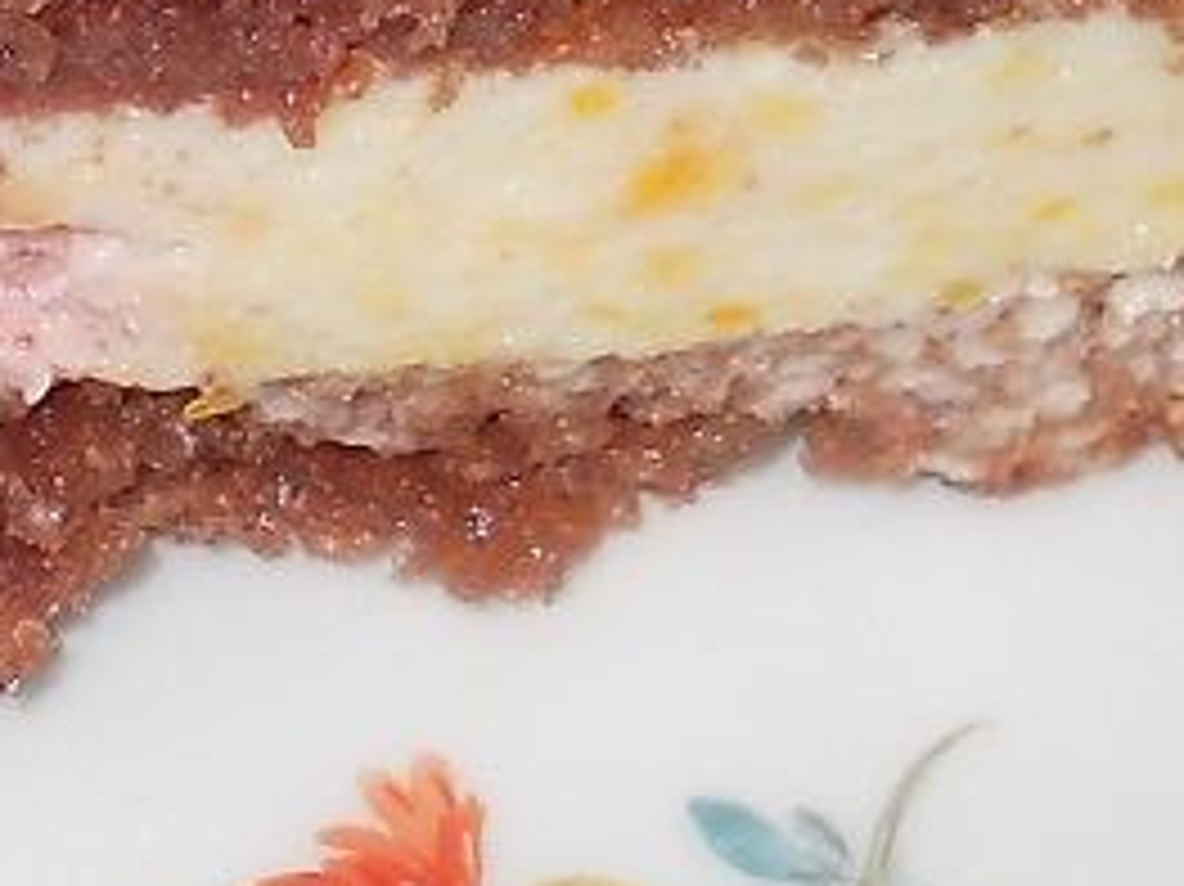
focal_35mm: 224
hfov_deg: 8.6
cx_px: -587
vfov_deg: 6.6
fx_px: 7658
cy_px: 414
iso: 80
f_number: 5.5
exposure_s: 1/30
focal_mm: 6.72
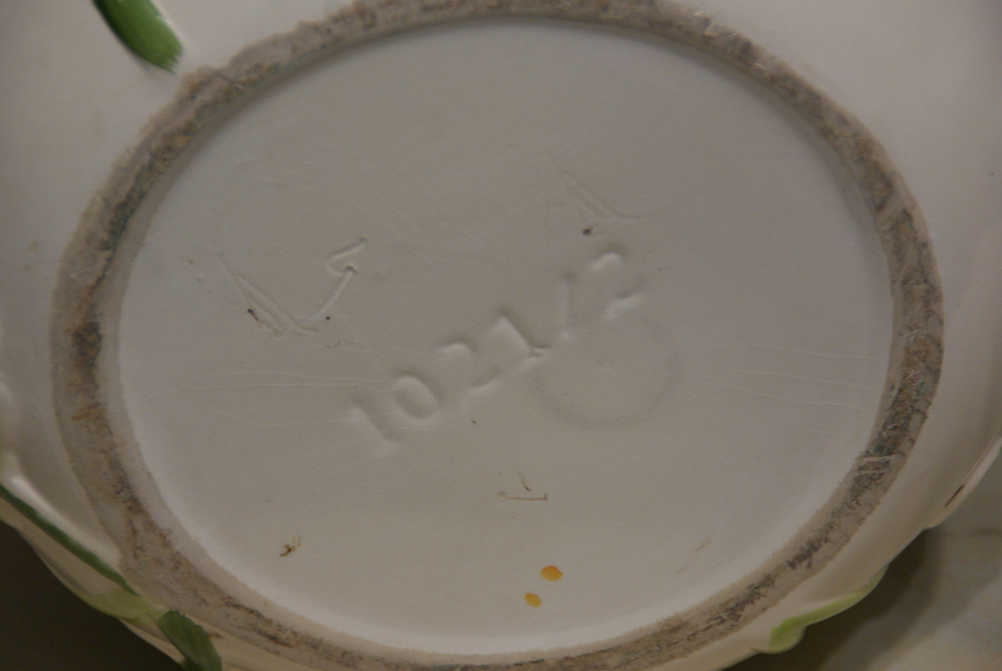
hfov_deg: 10.5
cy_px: 336
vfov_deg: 7.1
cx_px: 501
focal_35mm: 195
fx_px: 5434
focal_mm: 130
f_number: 6.3
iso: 400
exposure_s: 1/10
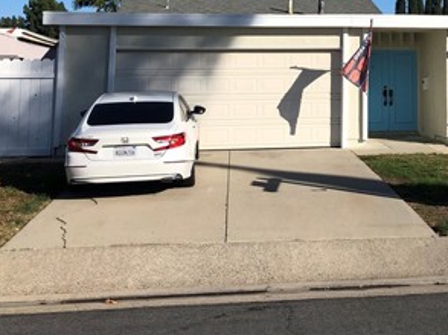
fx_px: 789
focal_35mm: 61
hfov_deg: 30.7
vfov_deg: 23.1
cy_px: 6
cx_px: 373
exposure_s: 1/3247
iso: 25
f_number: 1.8
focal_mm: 3.99
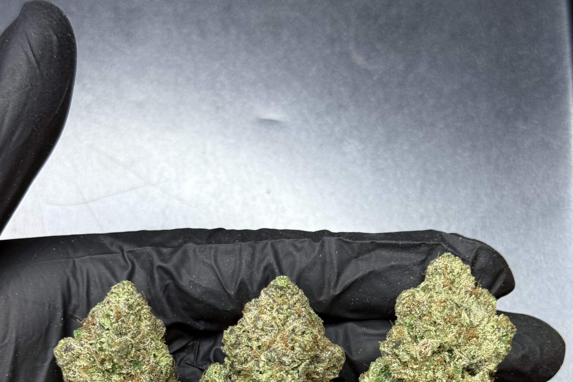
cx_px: 286
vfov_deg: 19.9
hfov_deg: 30.1
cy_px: 349
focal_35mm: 67
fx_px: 1066
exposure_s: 1/50
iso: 160
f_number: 1.78
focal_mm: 6.76
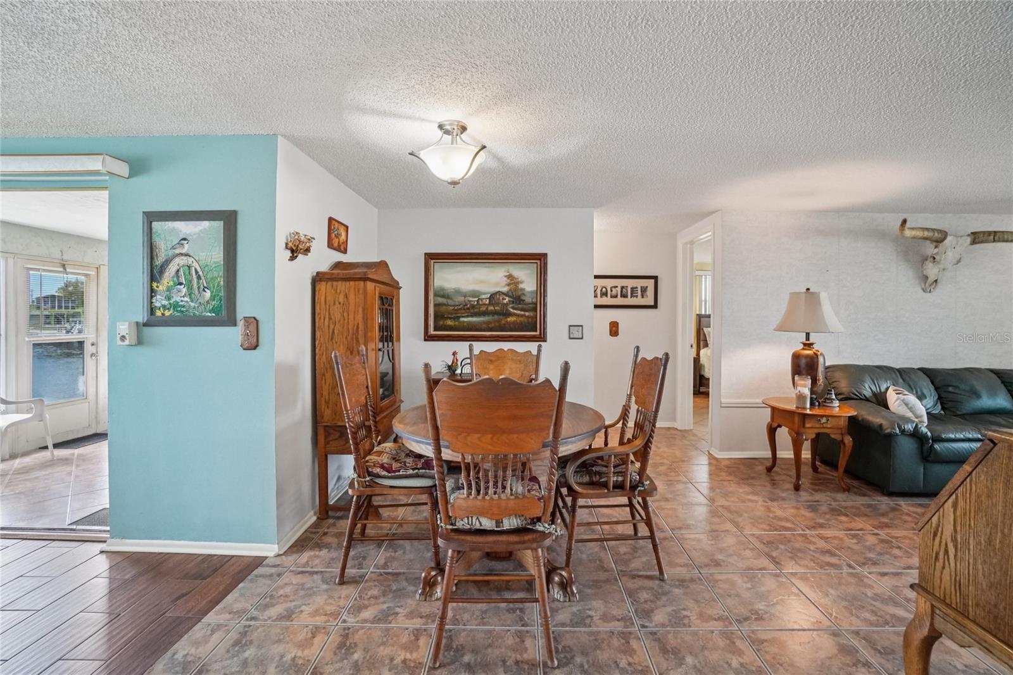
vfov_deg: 77.3
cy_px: 338
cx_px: 506
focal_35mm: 15
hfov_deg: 100.4
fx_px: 422
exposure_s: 1/30
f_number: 8
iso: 2000
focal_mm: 10
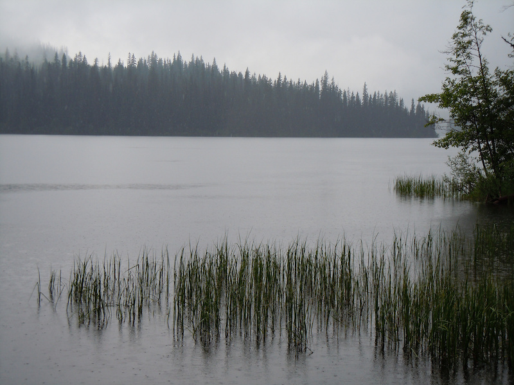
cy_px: 192
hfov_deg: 25.3
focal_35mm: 77
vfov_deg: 19.1
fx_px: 1143
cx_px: 257
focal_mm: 13.9
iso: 100
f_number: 4.3
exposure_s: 1/640
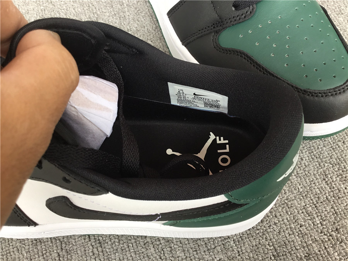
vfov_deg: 45.4
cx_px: 174
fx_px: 312
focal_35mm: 31
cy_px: 130
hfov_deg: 58.4
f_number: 2.4
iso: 32
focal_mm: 3.3
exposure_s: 1/50
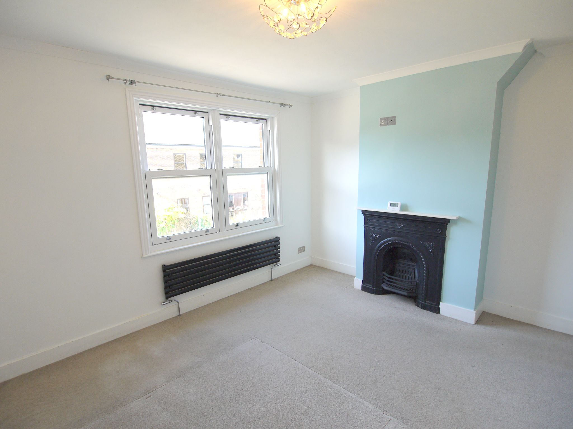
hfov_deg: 87.8
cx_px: 286
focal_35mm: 18
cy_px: 214
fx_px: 298
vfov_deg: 71.6
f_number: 4
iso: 125
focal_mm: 9
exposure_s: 1/60
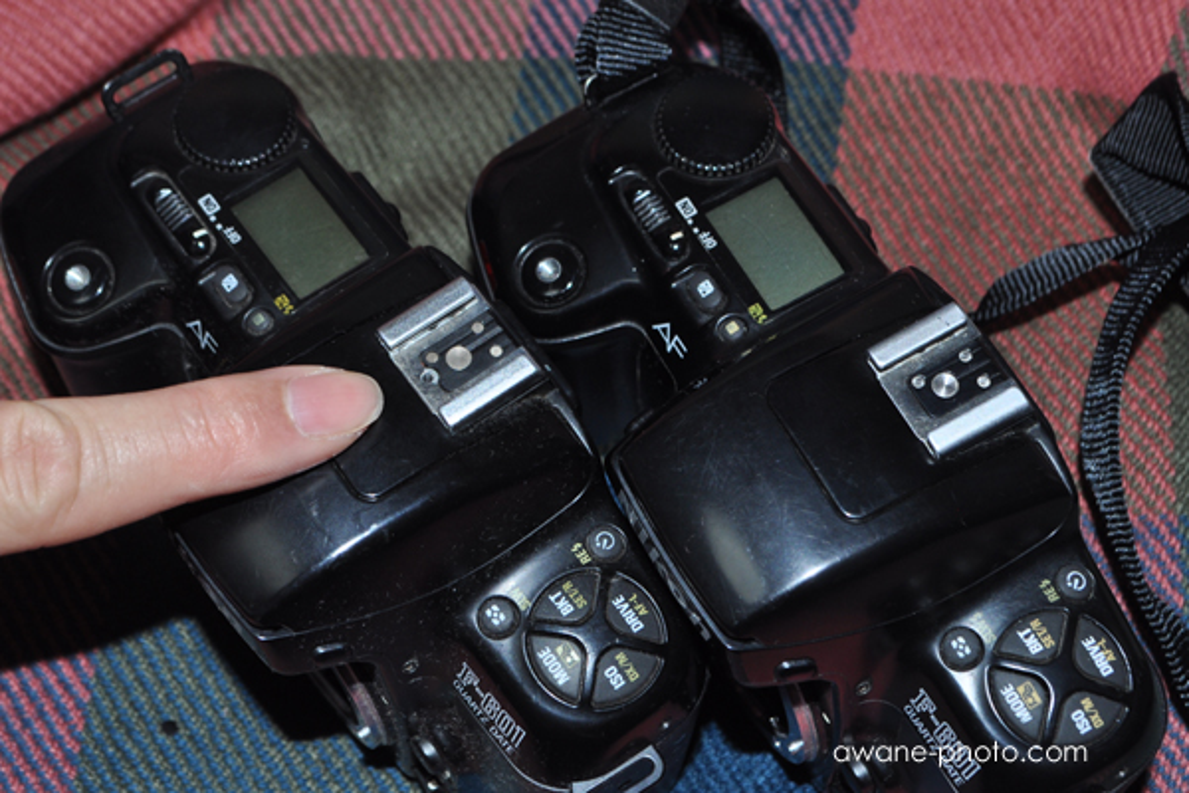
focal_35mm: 63
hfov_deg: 31.9
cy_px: 396
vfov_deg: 21.6
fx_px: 2081
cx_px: 594
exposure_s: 1/60
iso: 400
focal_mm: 42
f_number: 10
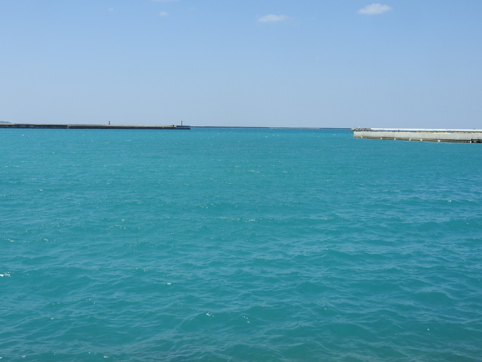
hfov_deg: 42.1
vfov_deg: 32.2
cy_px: 181
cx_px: 241
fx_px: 627
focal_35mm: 45
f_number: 4
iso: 100
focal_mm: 8.1
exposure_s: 1/1250
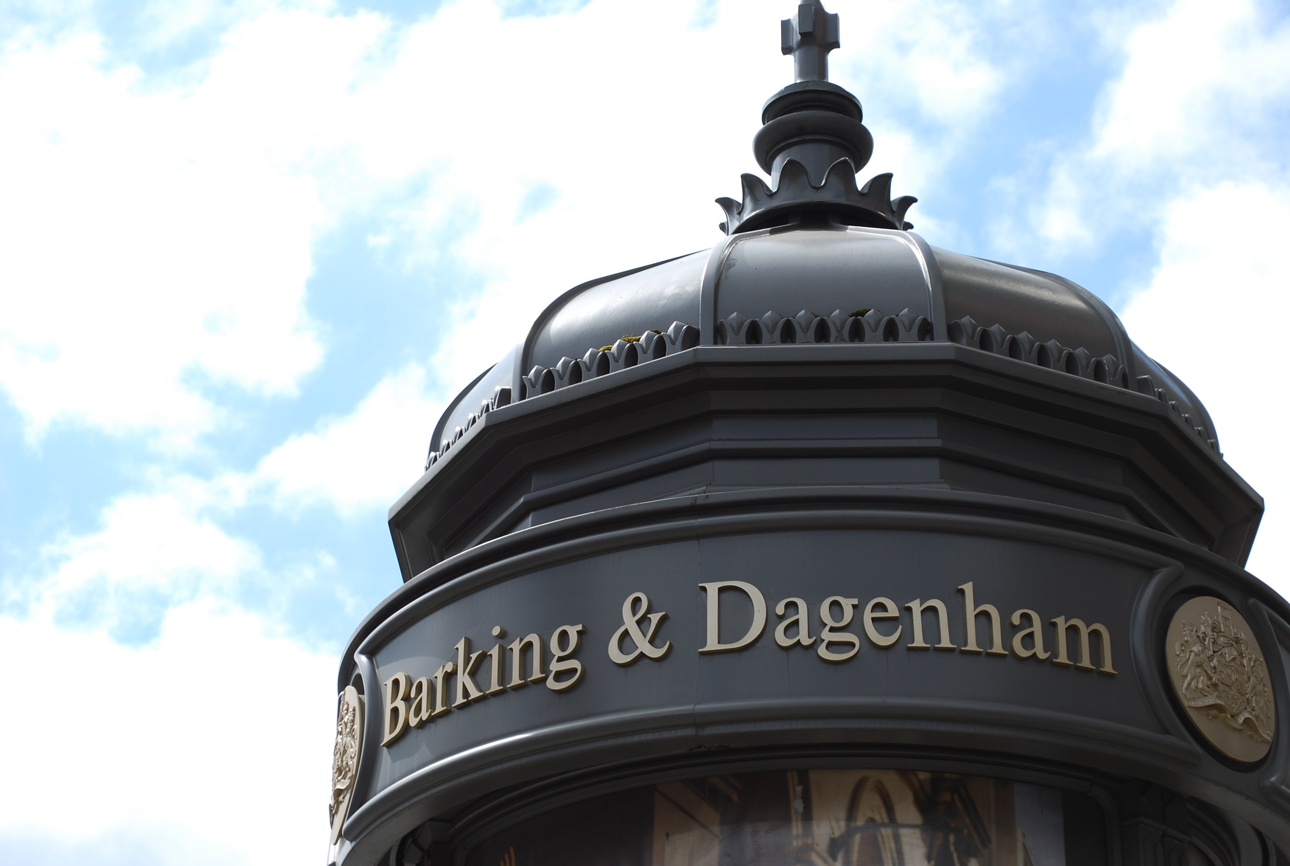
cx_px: 645
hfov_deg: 24.6
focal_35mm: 82
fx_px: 2962
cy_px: 433
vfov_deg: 16.6
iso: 100
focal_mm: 55
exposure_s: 1/200
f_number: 7.1
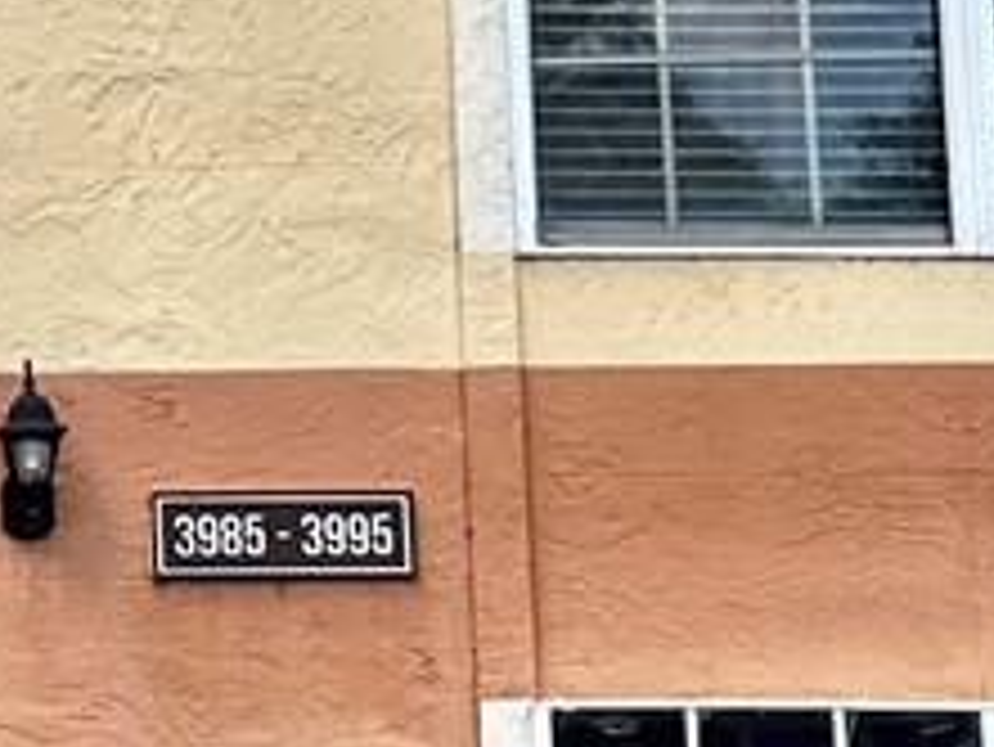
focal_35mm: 174
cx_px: -747
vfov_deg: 8.5
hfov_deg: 10.7
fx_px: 4999
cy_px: 216
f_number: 1.78
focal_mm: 6.86
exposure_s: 1/745
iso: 80
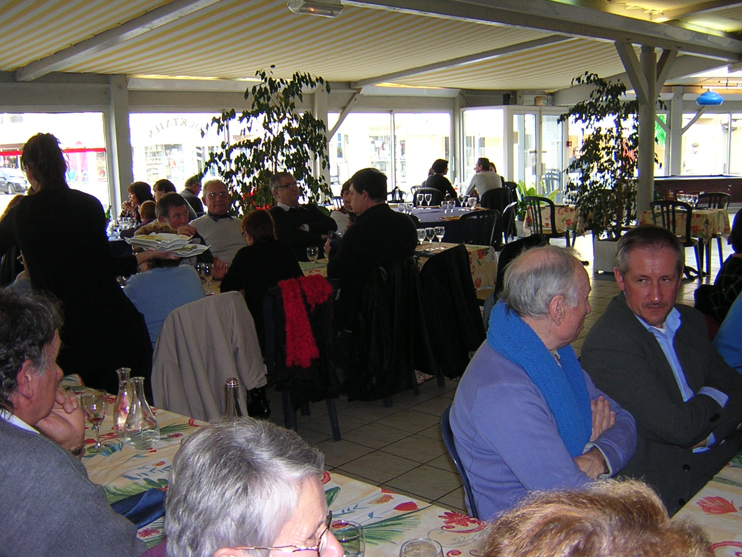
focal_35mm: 36
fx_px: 772
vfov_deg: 39.7
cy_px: 278
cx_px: 371
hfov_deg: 51.4
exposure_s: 1/60.1
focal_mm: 4.7
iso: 178
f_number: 2.6
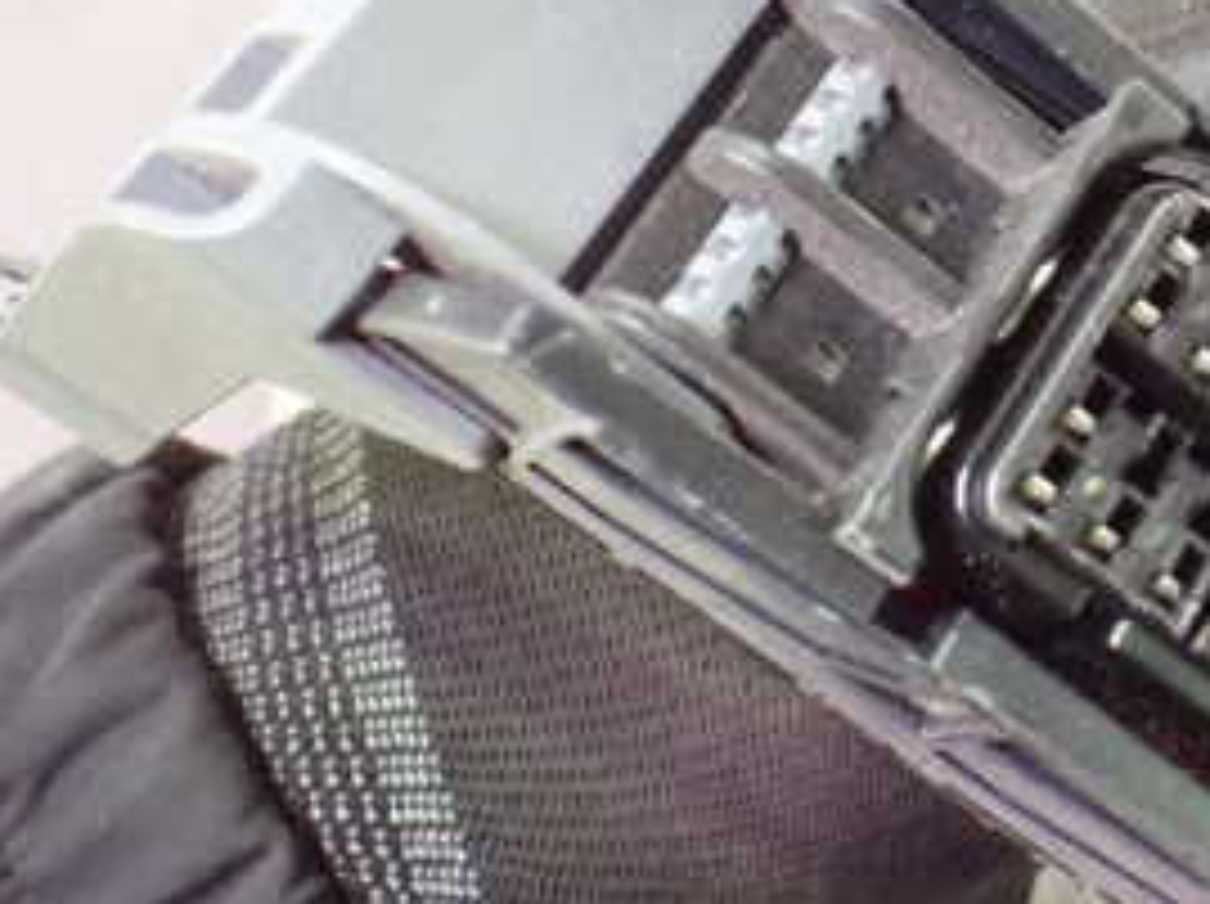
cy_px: 234
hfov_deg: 26.8
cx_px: 1304
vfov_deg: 21.7
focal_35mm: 67
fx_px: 2339
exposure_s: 1/30
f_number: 2.3
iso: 1250
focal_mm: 5.4
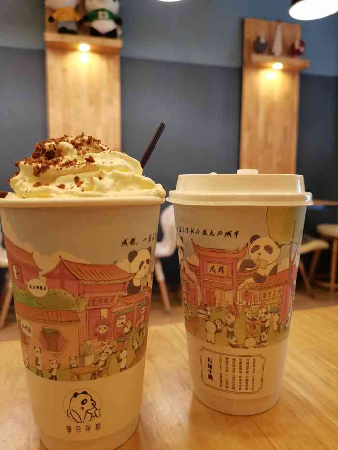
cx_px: 169
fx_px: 338
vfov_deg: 67.3
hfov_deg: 53.1
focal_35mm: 26
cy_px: 225
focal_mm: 5.58
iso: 320
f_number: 1.8
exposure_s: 1/40
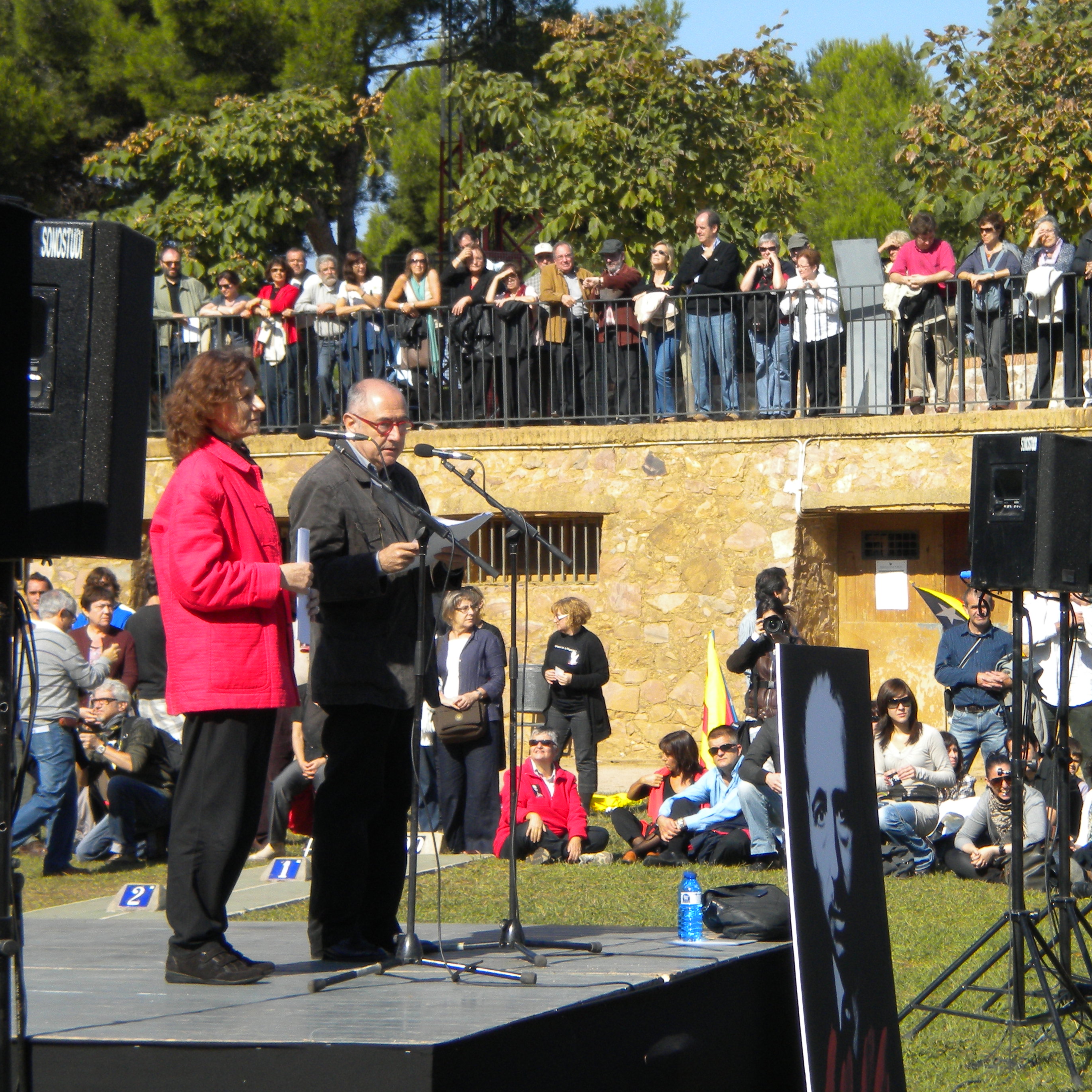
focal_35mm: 124
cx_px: 696
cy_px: 545
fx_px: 4426
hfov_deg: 14.1
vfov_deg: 14.1
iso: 101
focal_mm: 18.9
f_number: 5.9
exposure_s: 1/415
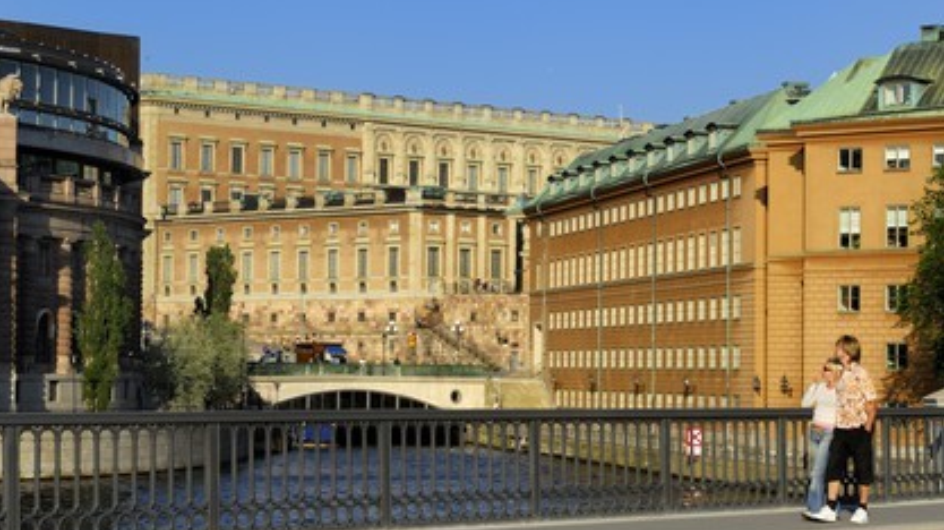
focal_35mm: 111
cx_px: 472
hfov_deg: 19.3
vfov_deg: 10.9
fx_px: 2777
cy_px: 258
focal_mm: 70
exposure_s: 1/200
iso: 100
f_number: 11
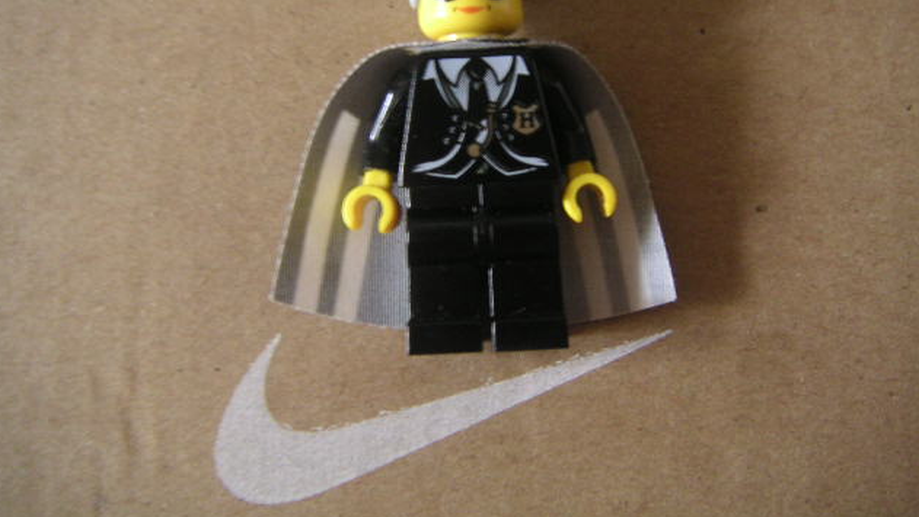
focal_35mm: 42
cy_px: 186
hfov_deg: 48.4
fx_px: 1024
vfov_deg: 28.2
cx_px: 456
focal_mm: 6
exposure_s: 1/4
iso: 100
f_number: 2.8
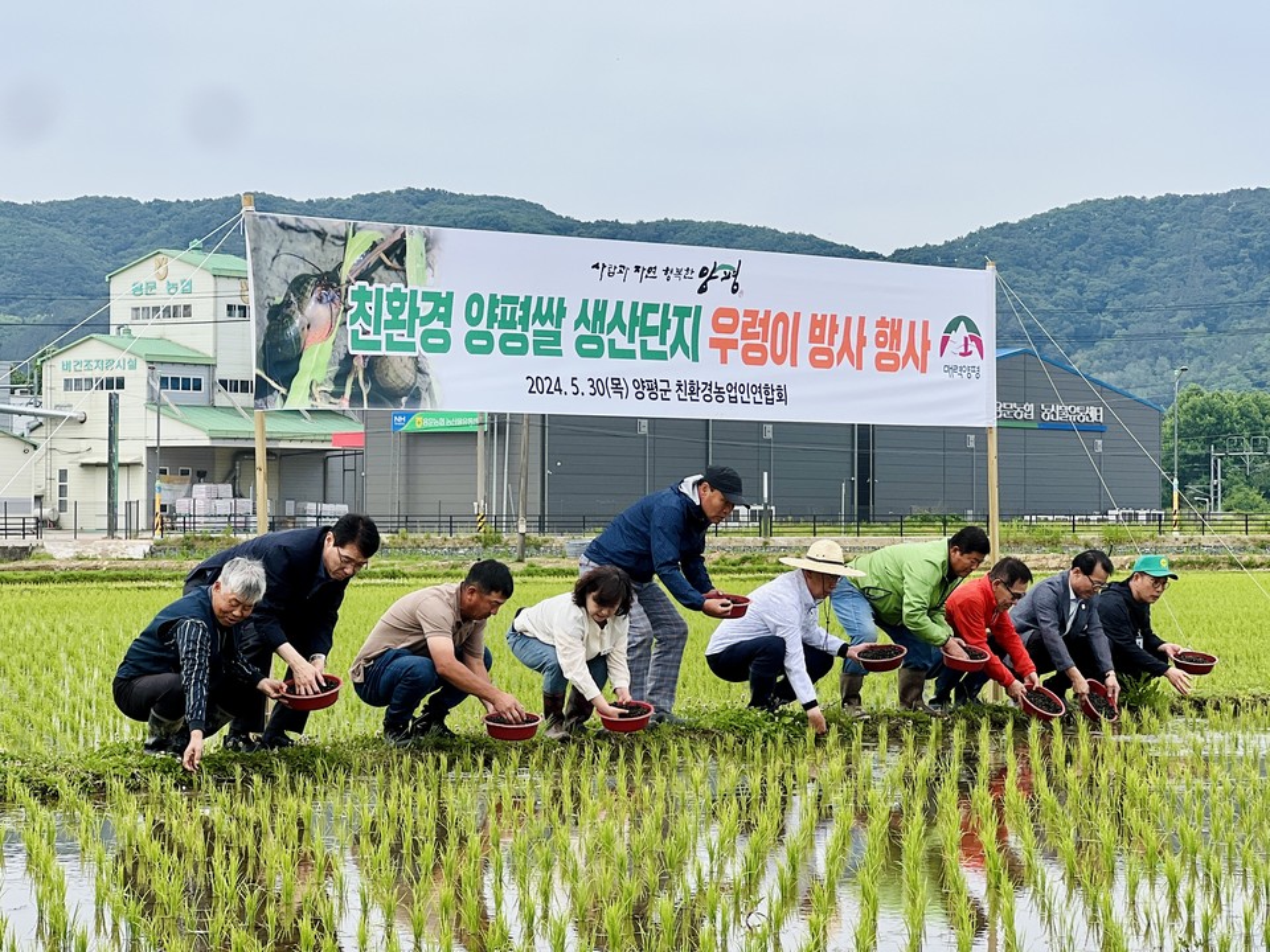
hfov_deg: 25.3
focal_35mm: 77
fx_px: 2825
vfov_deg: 19.1
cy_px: 476
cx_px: 635
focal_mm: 9
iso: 32
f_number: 2.8
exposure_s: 1/381
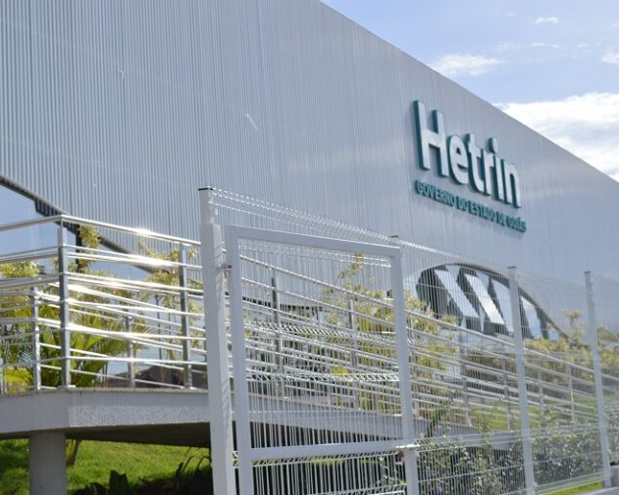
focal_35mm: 65
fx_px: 1191
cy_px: 247
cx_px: 336
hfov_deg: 29.1
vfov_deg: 23.5
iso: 720
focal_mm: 38
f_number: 7.1
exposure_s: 1/4000
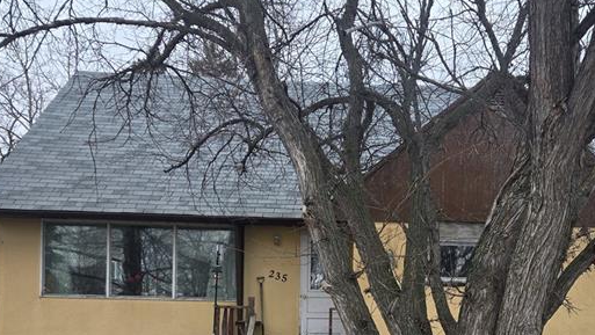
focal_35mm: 50
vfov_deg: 23.2
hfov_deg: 40.4
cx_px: 430
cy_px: 320
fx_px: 789
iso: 25
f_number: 1.8
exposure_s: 1/425
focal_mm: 5.4
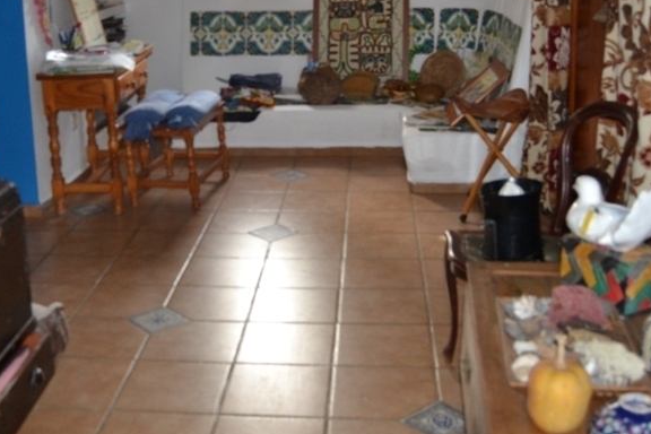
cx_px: 222
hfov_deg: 40.6
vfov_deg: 27.8
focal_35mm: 48
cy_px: 123
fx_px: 868
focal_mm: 18
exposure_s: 1/60
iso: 560
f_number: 3.5
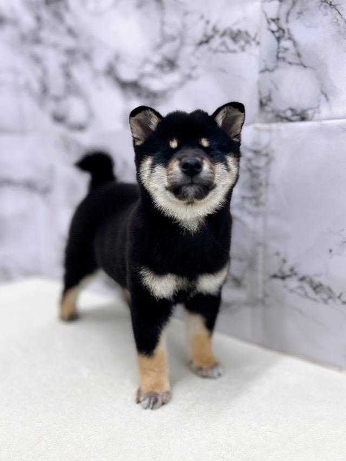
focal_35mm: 26
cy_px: 230
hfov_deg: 53.1
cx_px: 173
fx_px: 346
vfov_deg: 67.3
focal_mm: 5.1
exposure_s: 1/100
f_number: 1.6
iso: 64
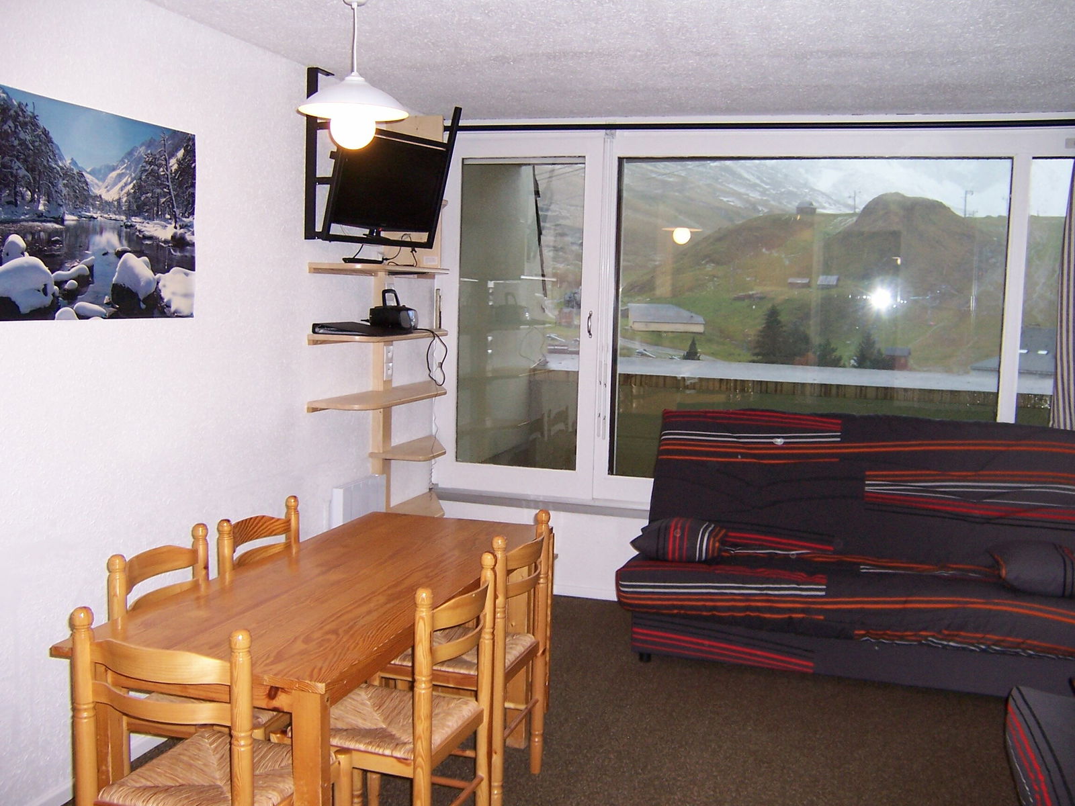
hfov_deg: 55.4
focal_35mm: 33
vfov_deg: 42.9
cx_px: 538
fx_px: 1025
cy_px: 403
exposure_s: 1/60
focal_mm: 5.5
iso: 140
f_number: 2.8
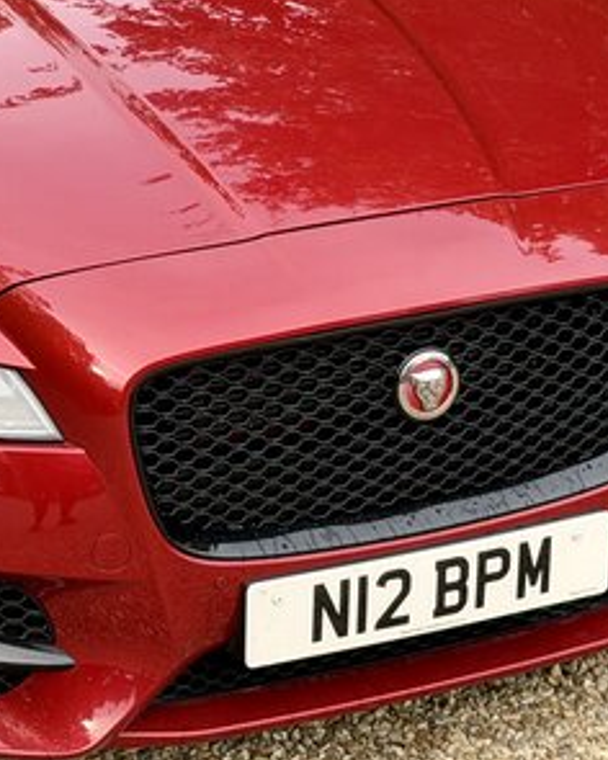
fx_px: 2857
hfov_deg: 12.0
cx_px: 23
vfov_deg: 15.1
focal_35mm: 127
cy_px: 214
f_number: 1.78
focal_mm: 6.76
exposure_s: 1/553
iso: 80
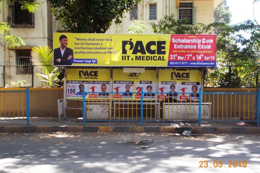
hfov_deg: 47.4
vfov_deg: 32.6
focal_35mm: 41
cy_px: 89
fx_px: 296
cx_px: 129
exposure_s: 1/80
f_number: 3.9
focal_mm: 6.9
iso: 80
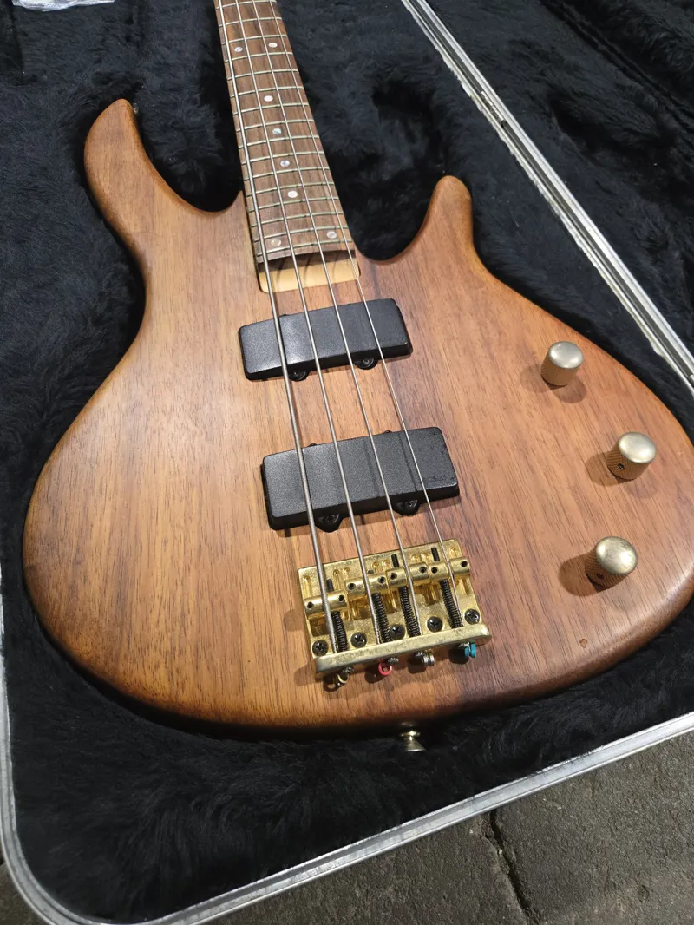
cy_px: 462
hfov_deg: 58.9
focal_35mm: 23
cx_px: 347
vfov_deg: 73.9
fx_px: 615
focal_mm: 5.4
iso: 320
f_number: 1.8
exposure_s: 1/100
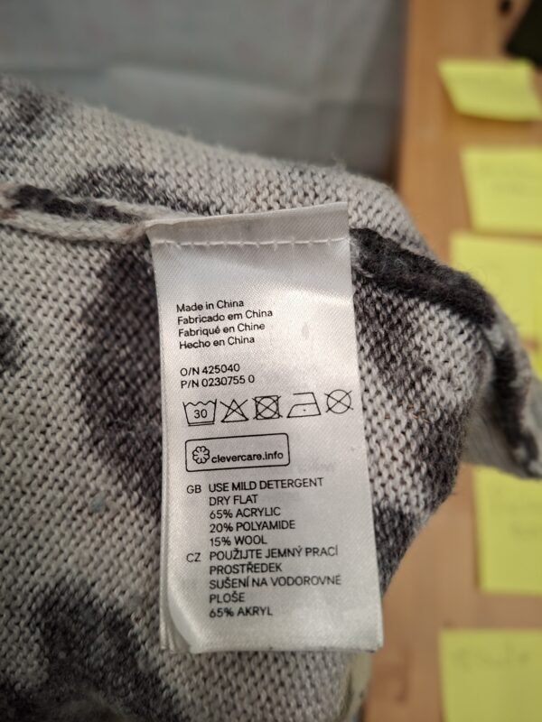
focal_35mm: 23
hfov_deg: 58.9
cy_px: 361
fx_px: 480
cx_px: 271
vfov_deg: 73.9
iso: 250
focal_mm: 5.54
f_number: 1.8
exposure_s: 1/50
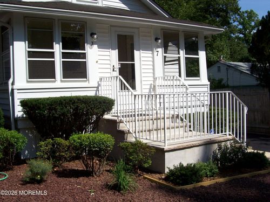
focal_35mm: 42
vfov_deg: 34.3
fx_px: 328
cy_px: 101
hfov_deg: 44.8
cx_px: 135
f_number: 5.6
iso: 80
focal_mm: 7
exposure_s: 1/481
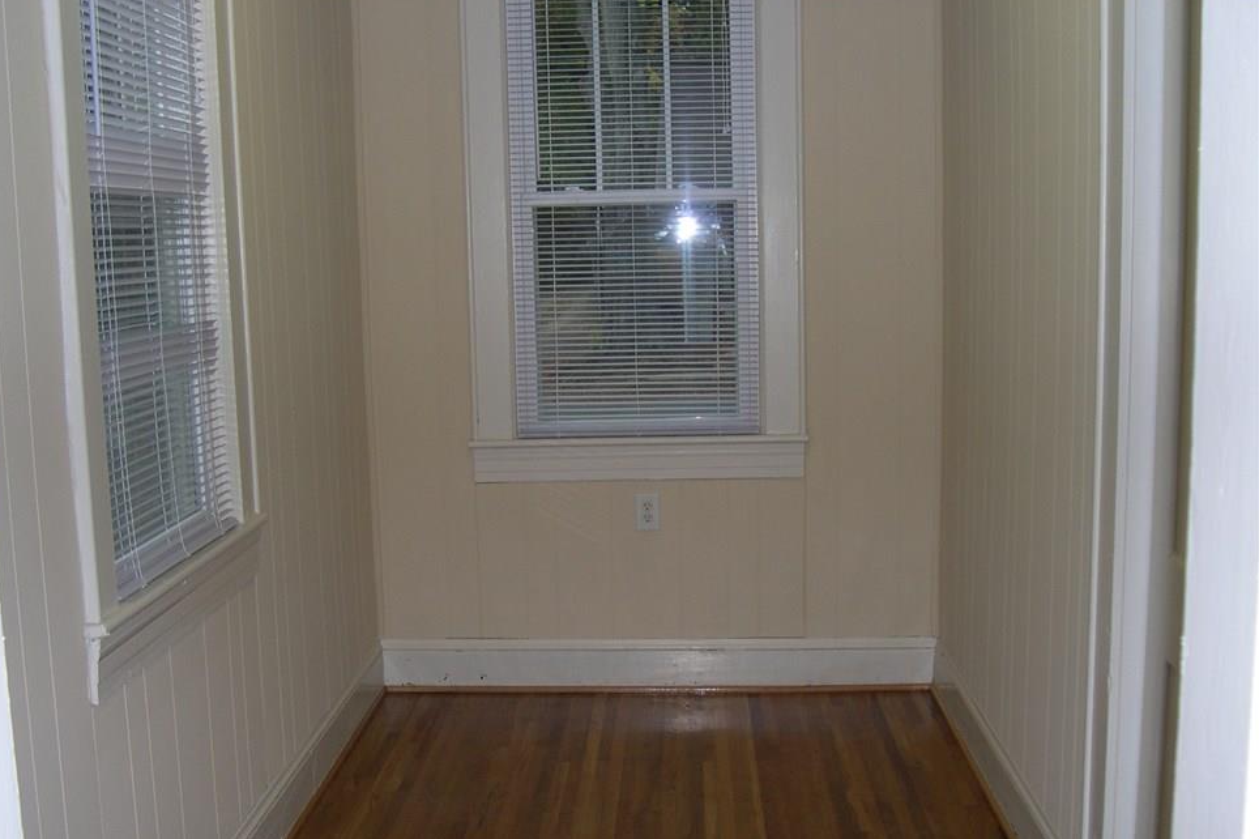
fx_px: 1468
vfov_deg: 31.8
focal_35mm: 42
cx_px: 592
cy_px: 489
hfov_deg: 46.4
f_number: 2.8
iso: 100
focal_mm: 8
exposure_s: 1/60
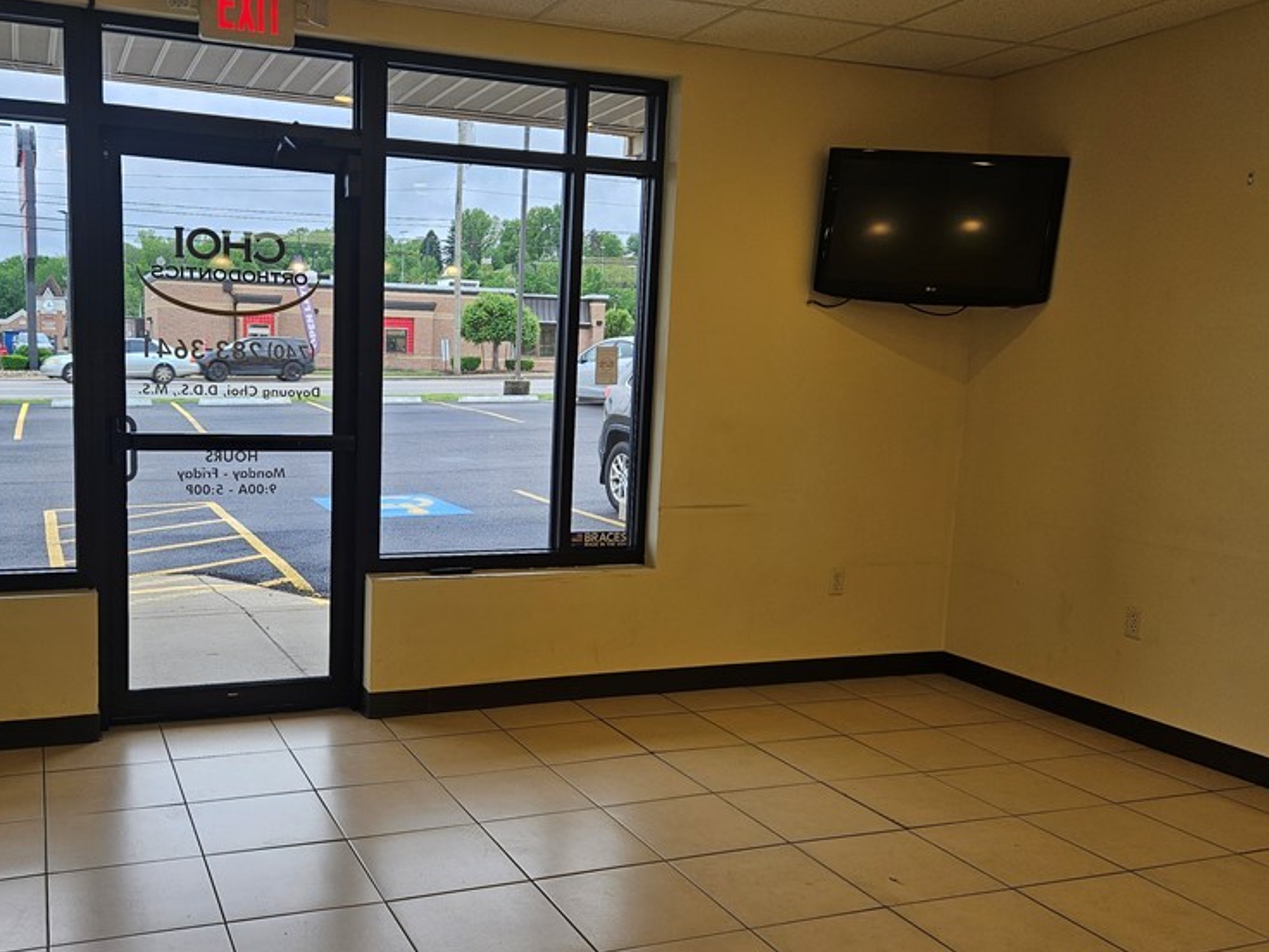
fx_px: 1173
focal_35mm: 32
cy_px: 510
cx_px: 447
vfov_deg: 44.1
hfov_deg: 55.9
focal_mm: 5.4
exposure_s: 1/122
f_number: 1.8
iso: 25
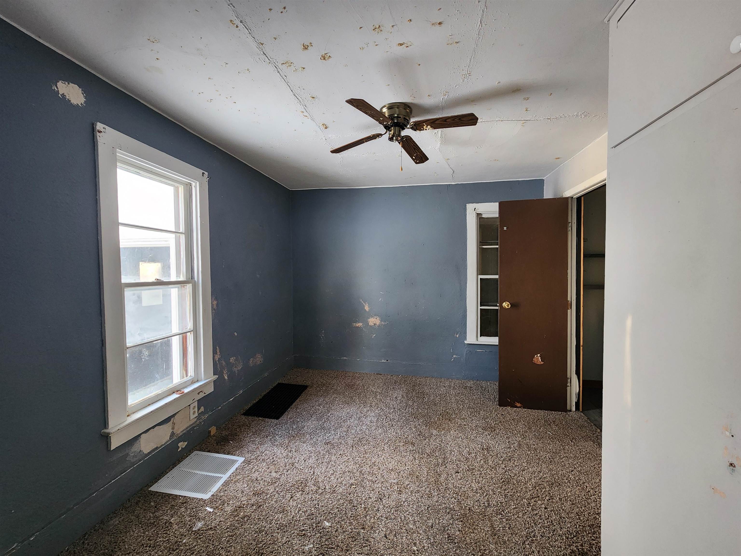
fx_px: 278
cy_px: 278
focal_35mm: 13
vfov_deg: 89.9
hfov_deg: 106.2
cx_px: 370
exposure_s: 1/40
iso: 320
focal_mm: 2.2
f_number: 2.2
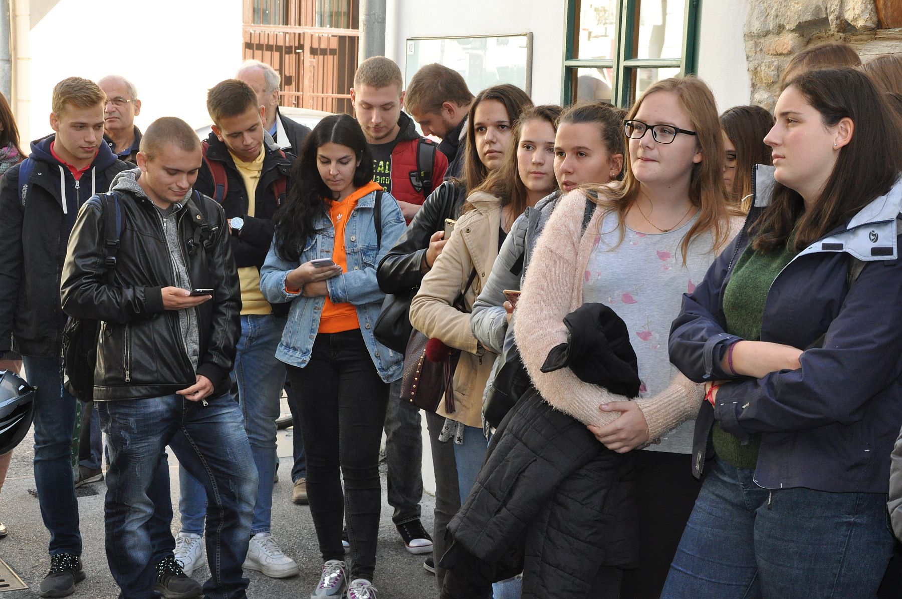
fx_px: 1952
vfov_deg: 17.5
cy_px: 300
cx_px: 451
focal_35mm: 78
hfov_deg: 26.0
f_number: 9
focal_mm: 52
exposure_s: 1/200
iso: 1250
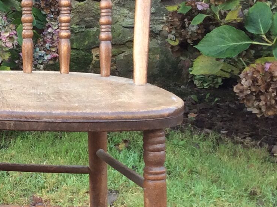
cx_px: -116
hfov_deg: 16.3
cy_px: 102
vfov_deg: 13.2
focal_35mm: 112
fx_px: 895
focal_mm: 3.3
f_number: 2.4
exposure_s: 1/50
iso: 32
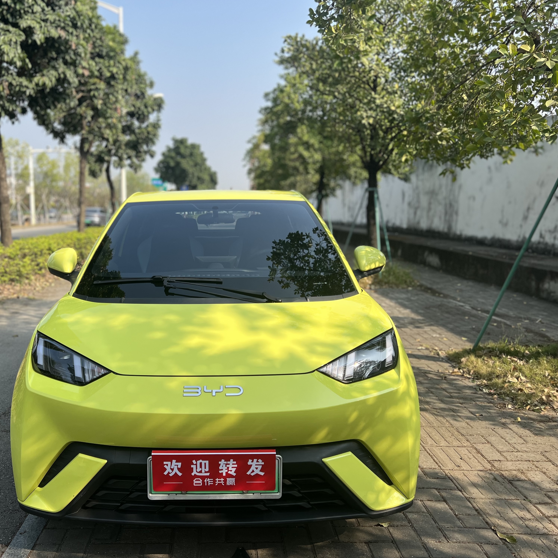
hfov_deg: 52.1
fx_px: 565
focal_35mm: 31
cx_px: 215
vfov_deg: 52.5
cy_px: 278
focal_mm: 5.7
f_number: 1.5
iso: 50
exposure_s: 1/2457
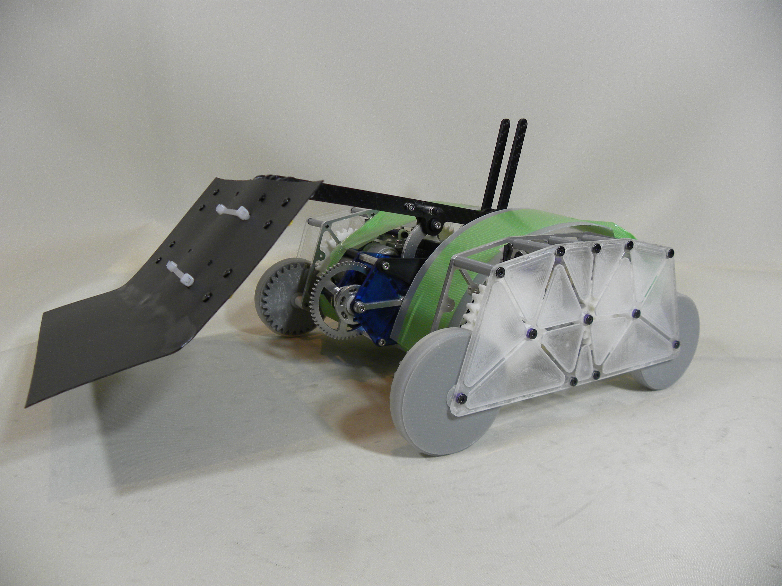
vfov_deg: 53.1
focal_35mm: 26
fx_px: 587
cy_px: 293
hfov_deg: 67.3
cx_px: 391
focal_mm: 4.6
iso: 134
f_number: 2.8
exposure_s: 1/61.7
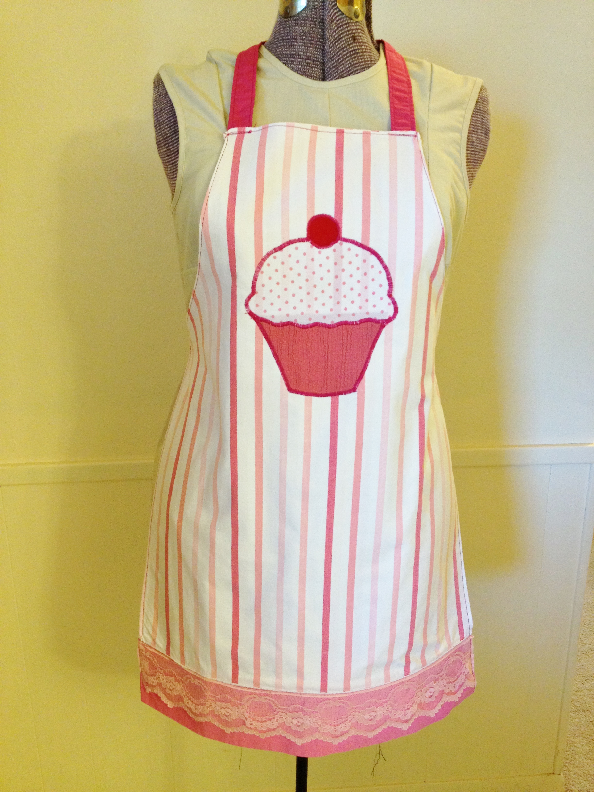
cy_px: 396
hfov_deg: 40.7
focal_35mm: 35
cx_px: 297
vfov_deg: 52.6
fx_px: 801
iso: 160
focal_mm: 4.28
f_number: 2.4
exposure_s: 1/20
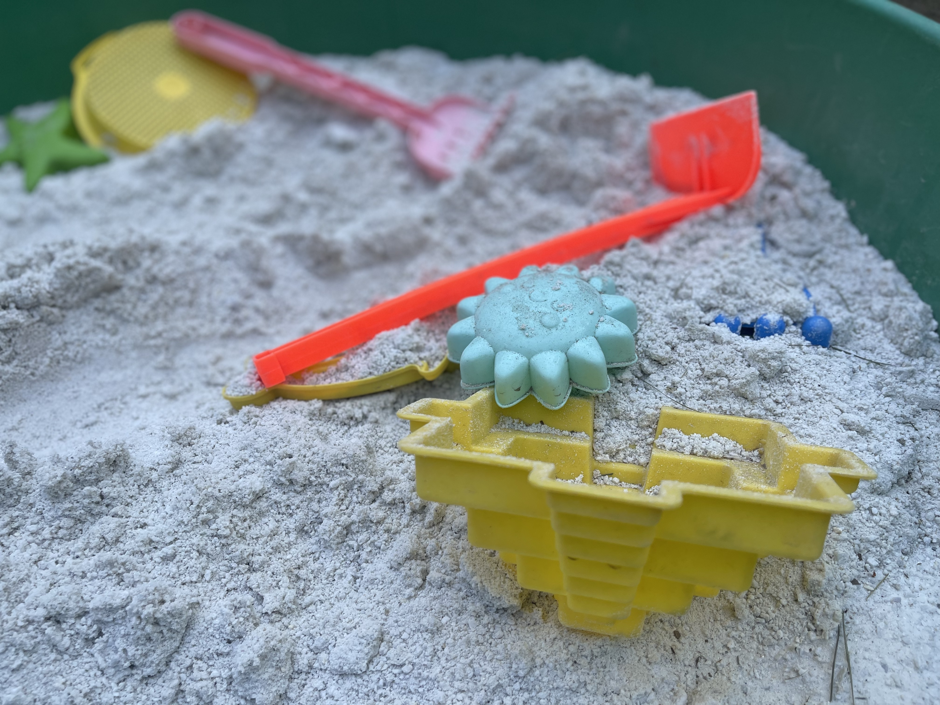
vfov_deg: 53.1
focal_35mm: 26
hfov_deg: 67.3
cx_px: 470
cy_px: 352
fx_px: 706
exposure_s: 1/726
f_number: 1.6
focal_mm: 5.1
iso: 50
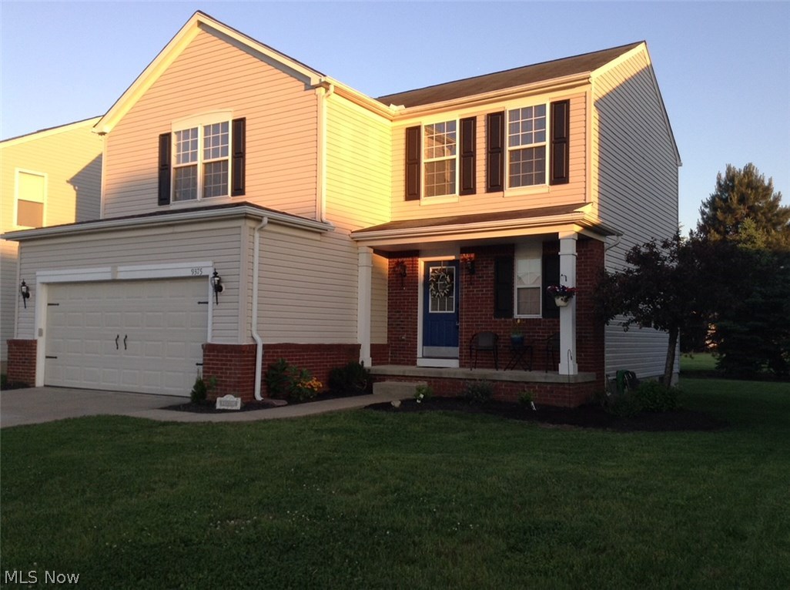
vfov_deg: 42.8
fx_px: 752
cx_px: 395
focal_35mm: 33
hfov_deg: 55.4
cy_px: 295
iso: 32
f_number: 2.4
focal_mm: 3.3
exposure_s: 1/155
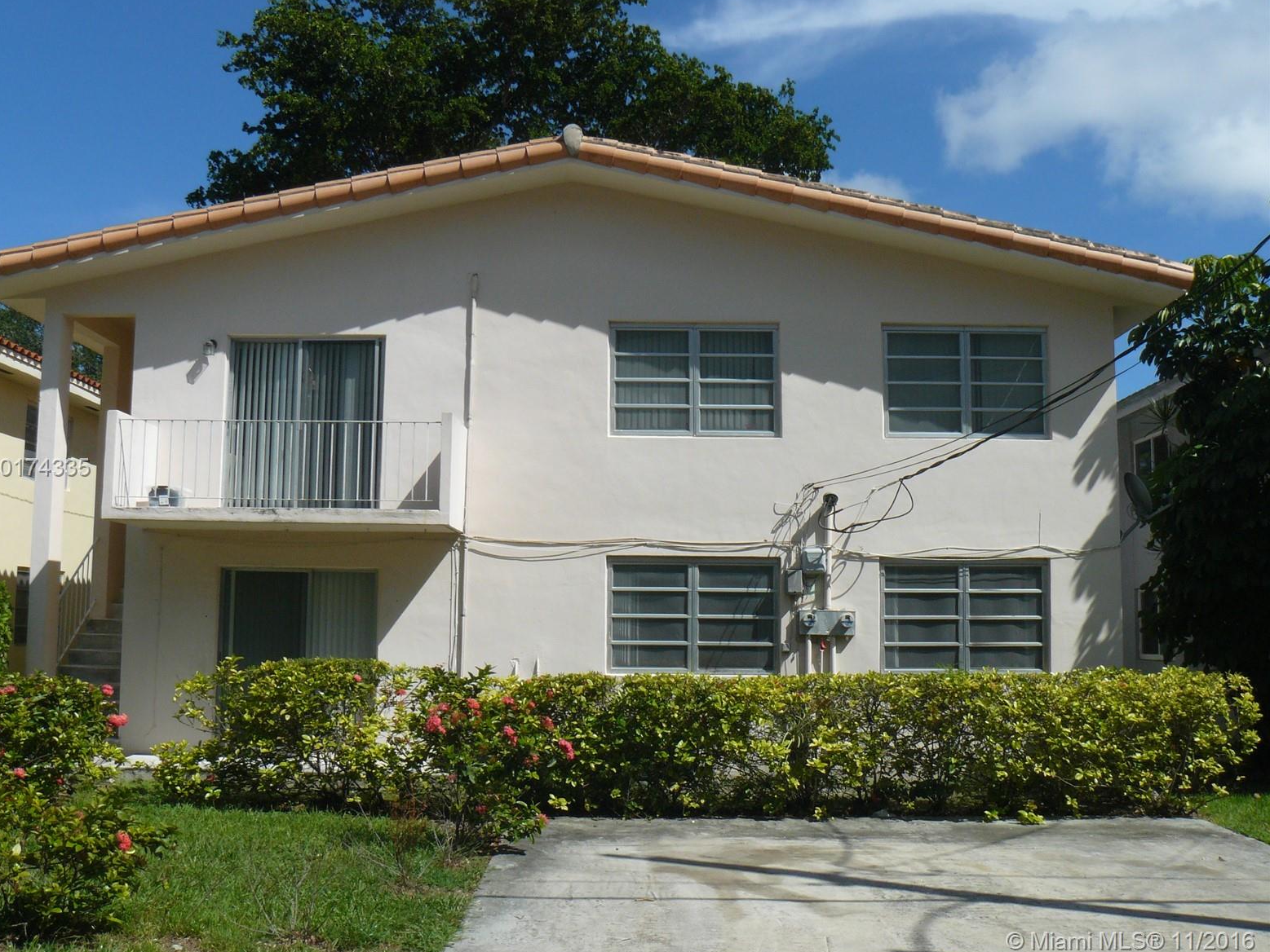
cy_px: 469
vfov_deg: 38.7
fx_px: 1358
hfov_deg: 50.1
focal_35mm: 37
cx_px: 618
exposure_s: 1/400
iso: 100
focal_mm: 6
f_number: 7.1
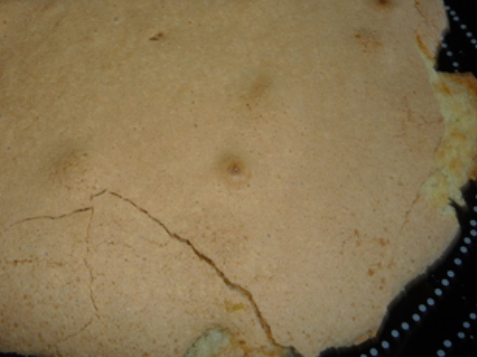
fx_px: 606
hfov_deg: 42.6
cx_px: 172
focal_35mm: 44
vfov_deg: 32.5
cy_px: 107
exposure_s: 1/30
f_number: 4
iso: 100
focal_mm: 5.2
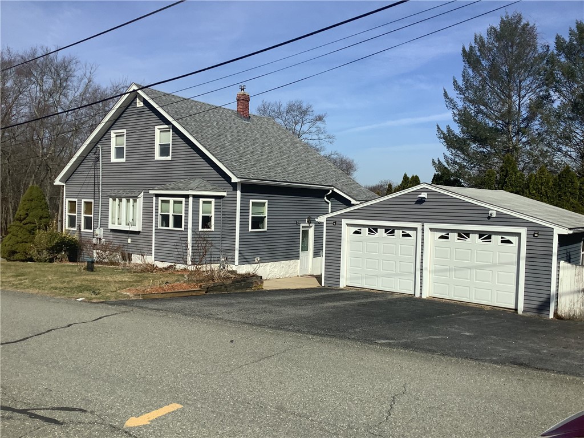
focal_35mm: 31
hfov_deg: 58.4
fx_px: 523
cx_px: 292
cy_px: 219
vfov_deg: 45.4
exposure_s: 1/2262
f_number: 2.4
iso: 25
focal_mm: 3.3
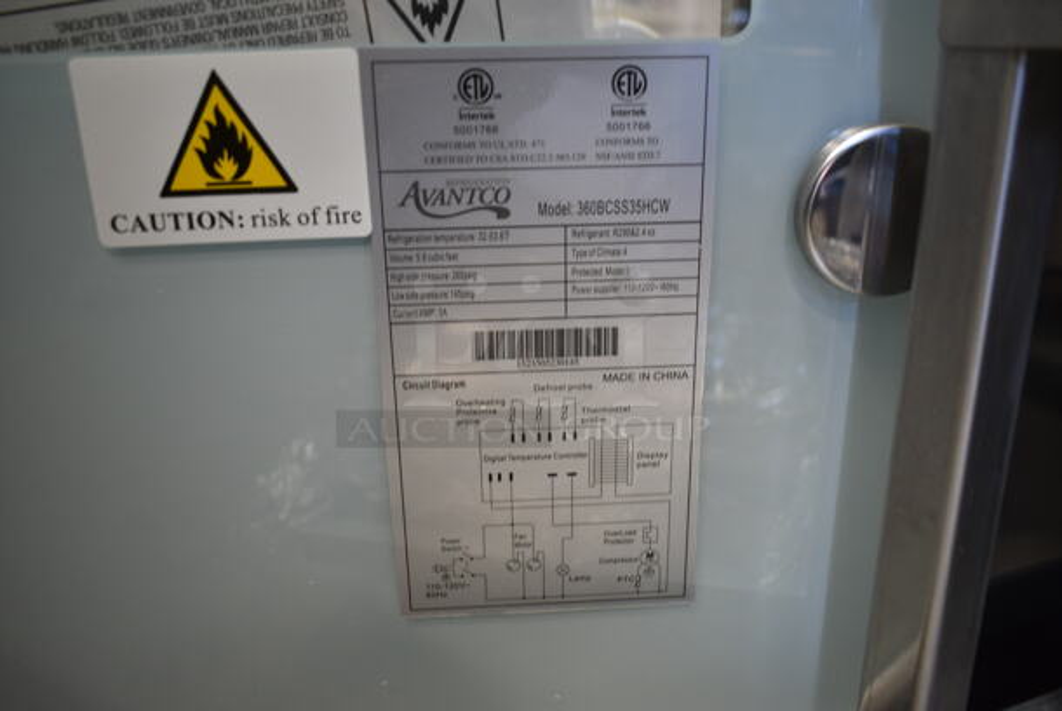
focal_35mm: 32
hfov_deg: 59.4
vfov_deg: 41.8
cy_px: 356
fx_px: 930
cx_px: 531
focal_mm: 21
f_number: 3.8
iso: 640
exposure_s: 1/30
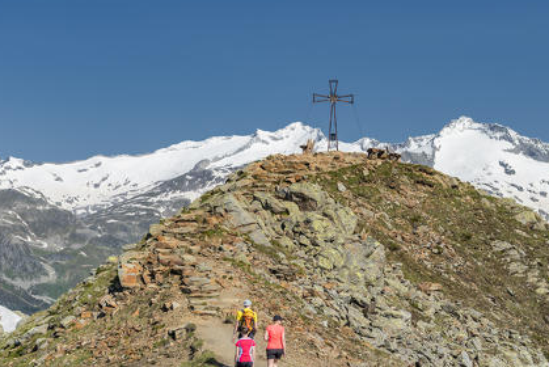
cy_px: 233
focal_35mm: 80
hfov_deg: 25.2
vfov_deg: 17.1
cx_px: 364
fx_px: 1221
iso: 200
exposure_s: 1/1000
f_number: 8
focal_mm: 56
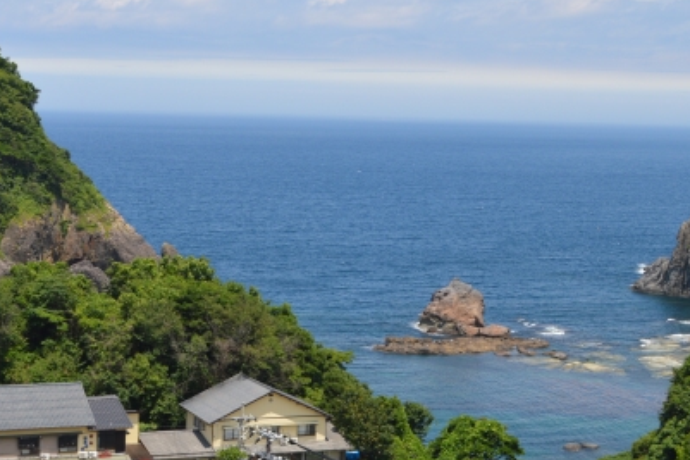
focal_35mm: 72
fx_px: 1379
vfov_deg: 18.9
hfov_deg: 27.9
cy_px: 219
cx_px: 238
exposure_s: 1/200
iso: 100
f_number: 8
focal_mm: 24
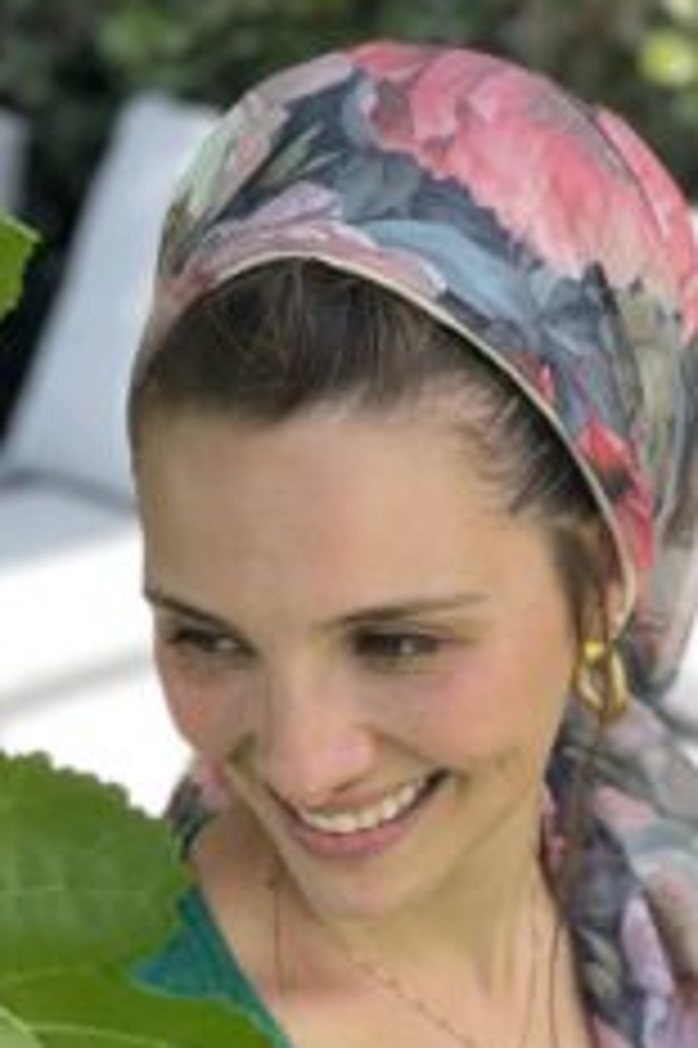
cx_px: 626
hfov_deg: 14.5
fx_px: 2709
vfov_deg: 21.8
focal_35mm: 93
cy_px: 747
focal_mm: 6
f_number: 2
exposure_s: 1/122
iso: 32
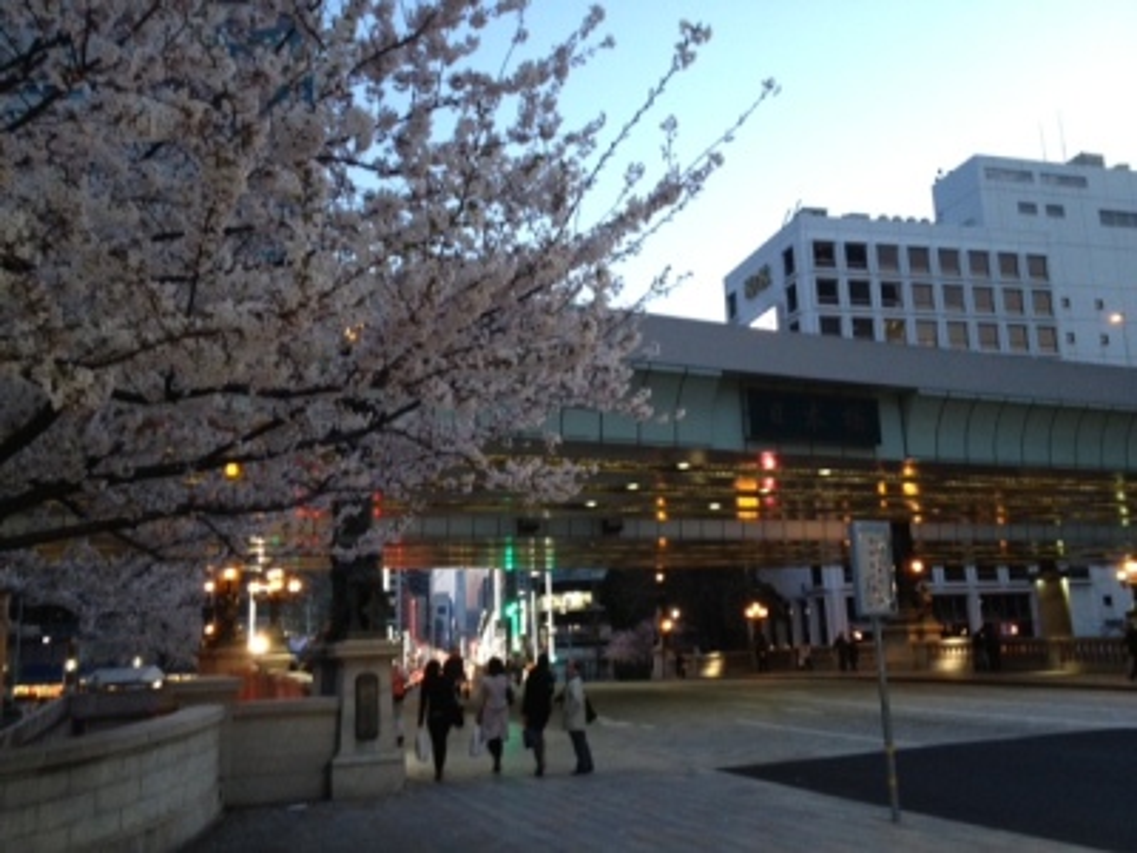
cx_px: 568
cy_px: 426
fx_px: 1150
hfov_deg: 52.6
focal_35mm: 35
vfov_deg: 40.7
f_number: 2.4
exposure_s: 1/20
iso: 160
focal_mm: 4.28
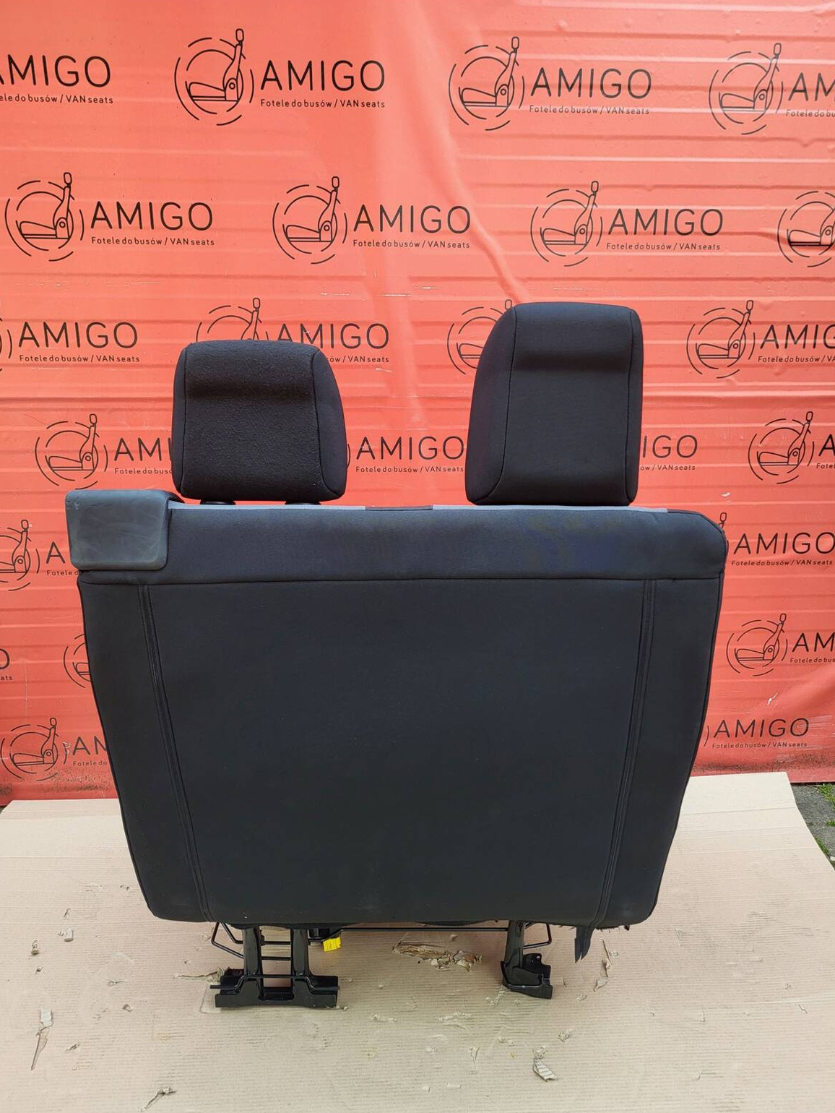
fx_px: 868
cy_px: 568
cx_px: 431
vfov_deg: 65.3
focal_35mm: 27
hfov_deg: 51.4
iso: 40
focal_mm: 5.4
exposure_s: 1/154
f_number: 1.8
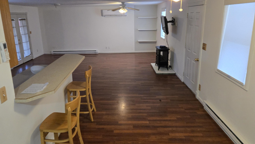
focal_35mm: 26
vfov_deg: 44.2
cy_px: 60
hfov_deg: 71.9
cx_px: 123
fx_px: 176
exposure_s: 1/120
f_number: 1.8
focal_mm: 5.4
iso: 800
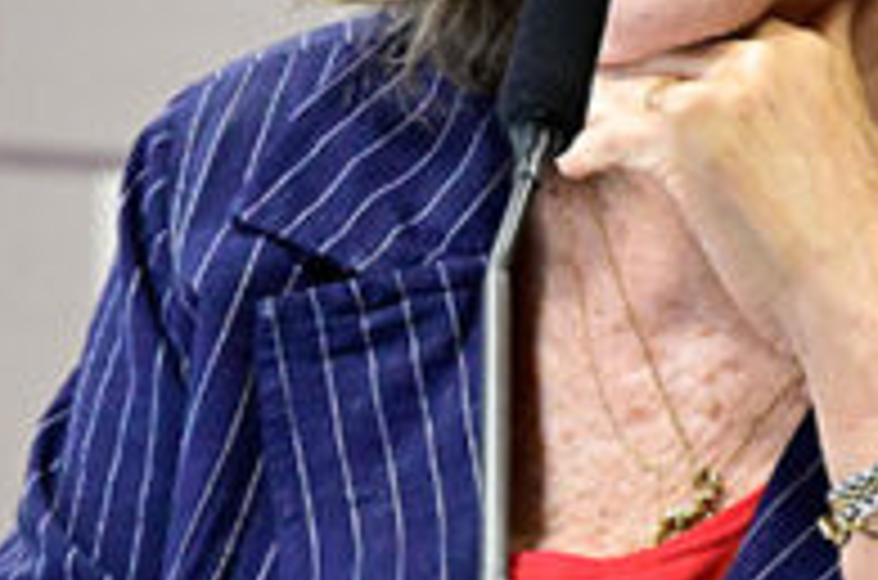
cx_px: 432
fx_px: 26081
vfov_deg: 1.3
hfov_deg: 1.9
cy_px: -101
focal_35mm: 1072
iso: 5000
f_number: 4.5
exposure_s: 1/200
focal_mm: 200
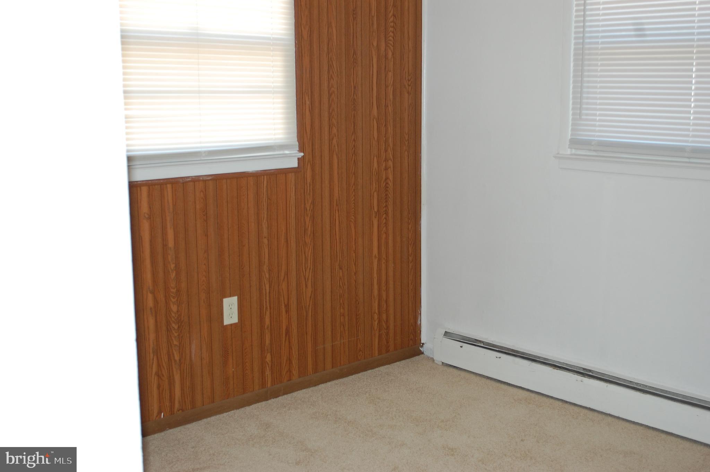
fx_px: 857
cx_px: 355
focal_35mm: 44
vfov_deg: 30.8
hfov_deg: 45.0
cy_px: 236
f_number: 4.8
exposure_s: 1/60
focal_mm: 29
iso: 400
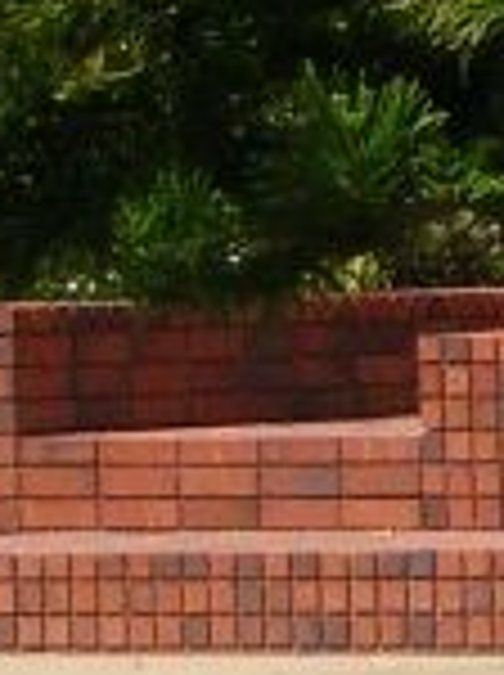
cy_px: 1120
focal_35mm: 801
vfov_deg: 2.5
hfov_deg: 1.8
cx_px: 1498
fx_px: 15594
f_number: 4.9
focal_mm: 17.4
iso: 50
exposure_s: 1/329
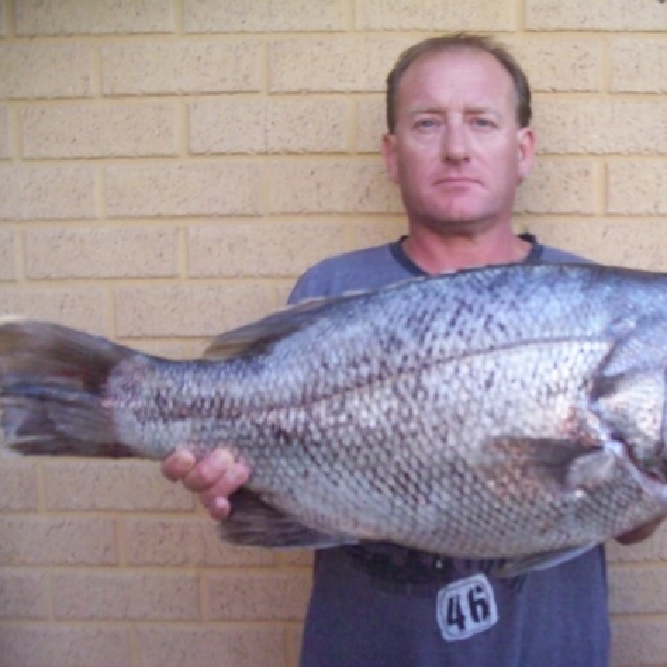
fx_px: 937
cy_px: 335
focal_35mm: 43
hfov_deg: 39.0
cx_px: 409
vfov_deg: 39.2
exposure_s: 1/117
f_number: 2.7
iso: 160
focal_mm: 6
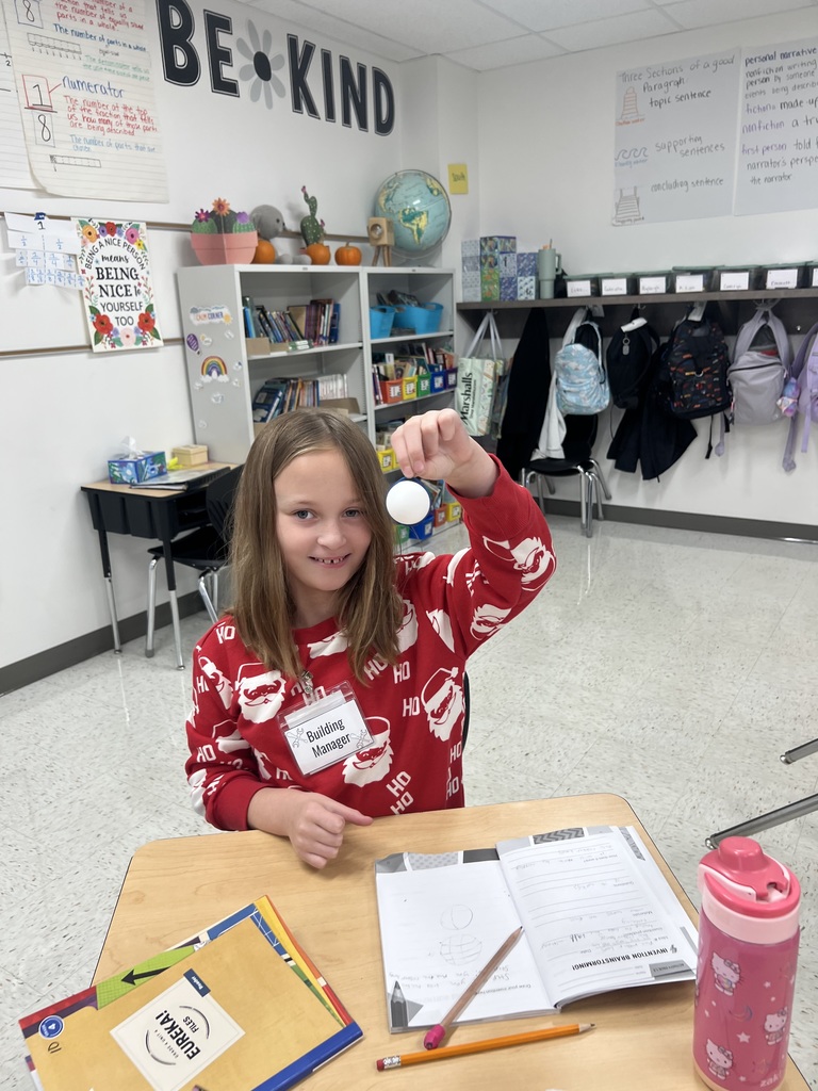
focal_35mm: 26
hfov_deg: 53.1
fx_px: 819
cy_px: 546
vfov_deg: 67.3
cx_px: 409
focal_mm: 5.7
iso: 40
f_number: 1.5
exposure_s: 1/120
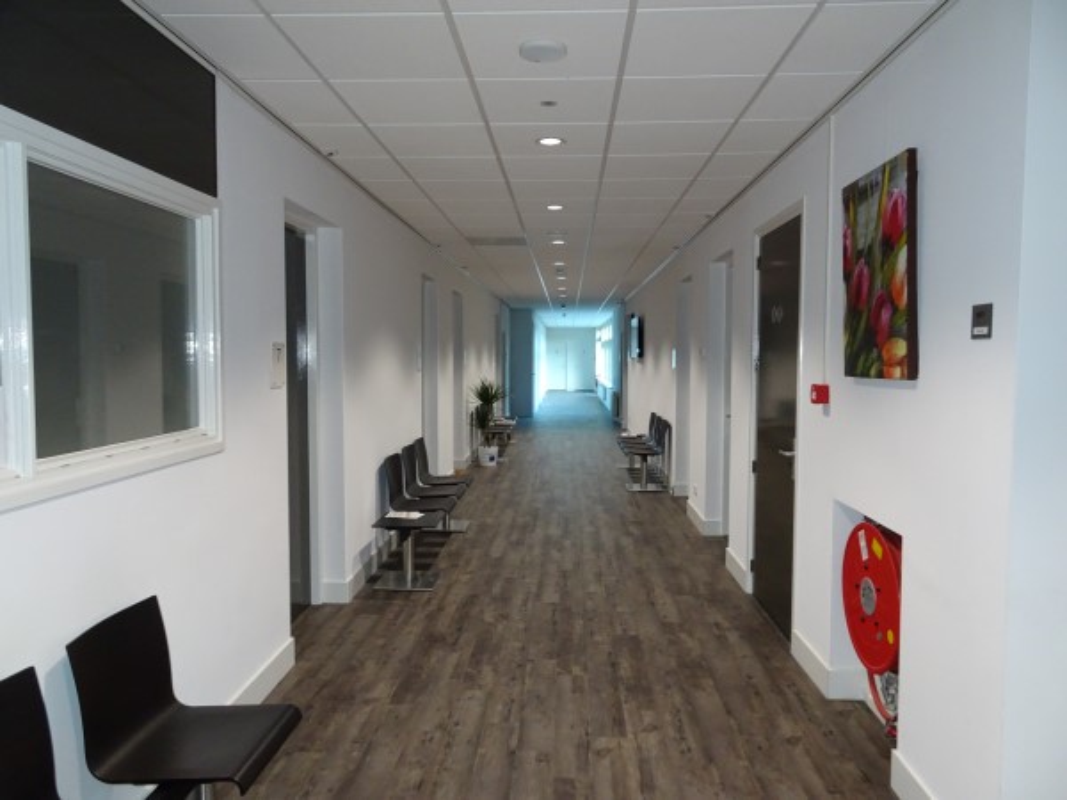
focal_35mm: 24
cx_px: 534
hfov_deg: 71.6
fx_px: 740
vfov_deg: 56.8
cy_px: 400
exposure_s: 1/30
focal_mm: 4.1
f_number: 3.5
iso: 500
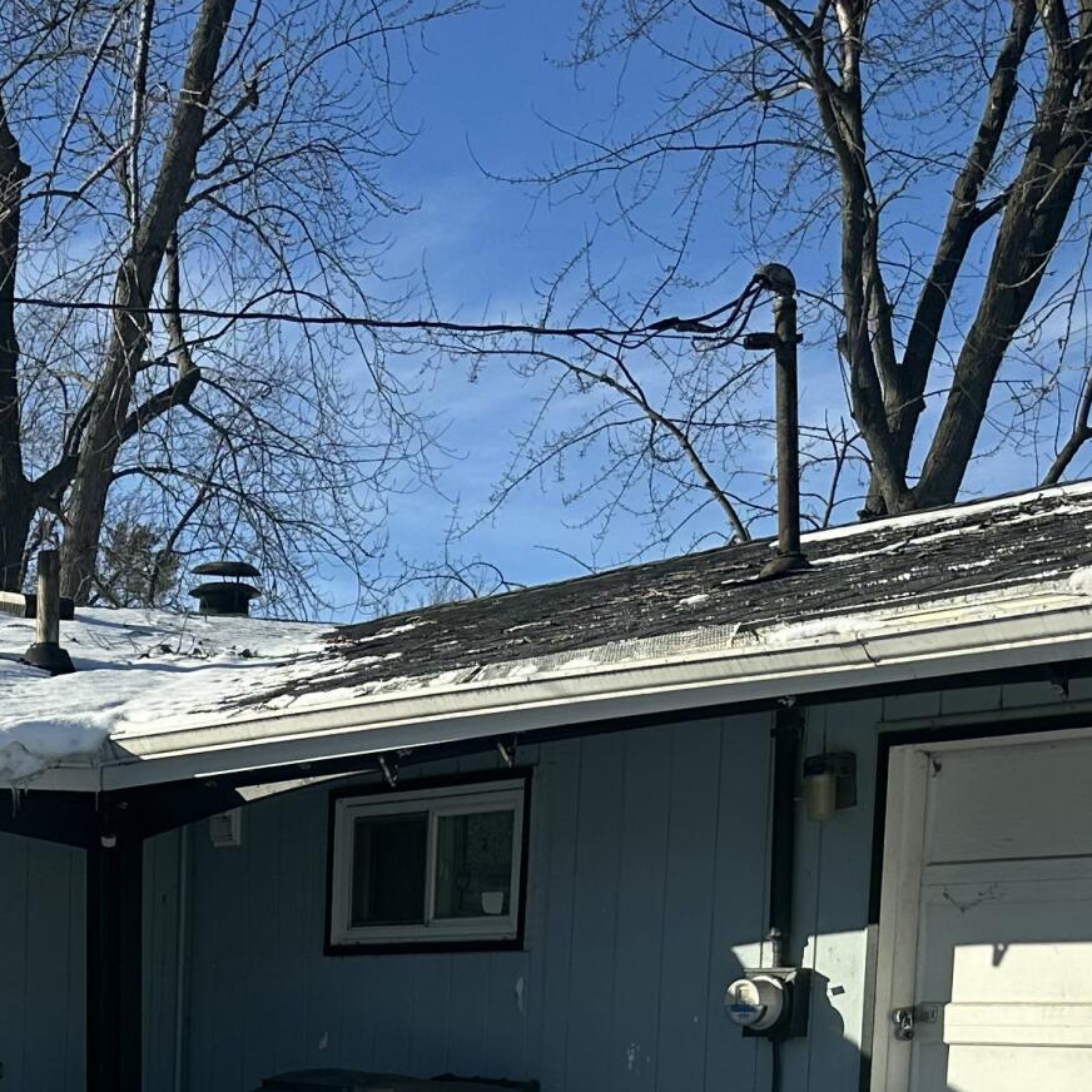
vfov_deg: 22.0
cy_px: 1299
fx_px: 2605
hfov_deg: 22.0
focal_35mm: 73
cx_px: -187
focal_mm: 6.86
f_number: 1.78
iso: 80
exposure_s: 1/5848
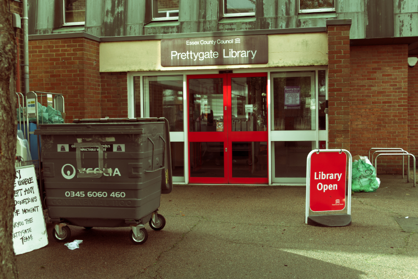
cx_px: 209
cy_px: 140
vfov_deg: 29.3
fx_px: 534
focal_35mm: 46
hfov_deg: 42.7
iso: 100
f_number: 4
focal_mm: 17.2
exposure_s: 1/160
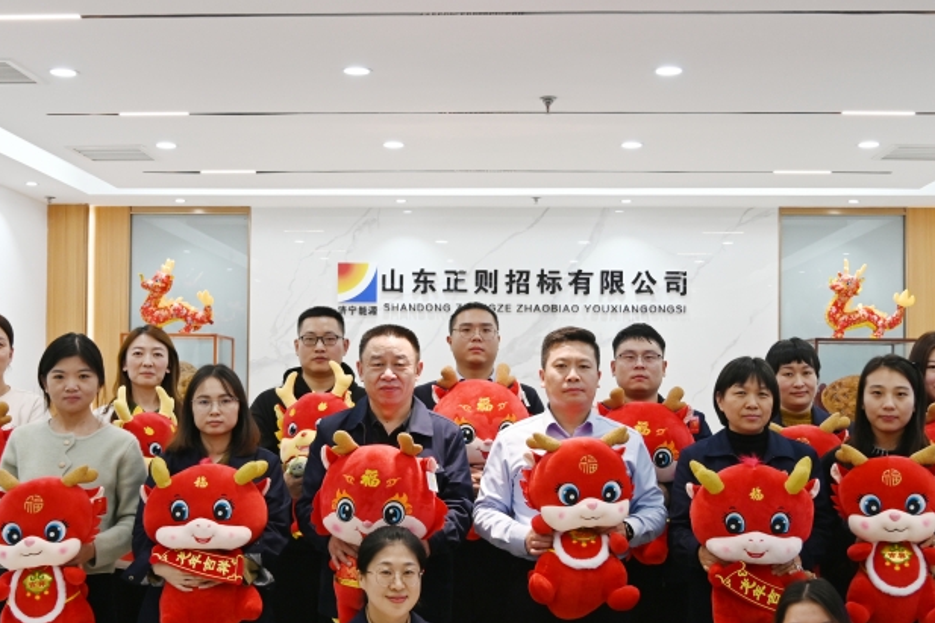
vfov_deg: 31.5
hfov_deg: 46.4
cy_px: 439
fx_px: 1090
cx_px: 511
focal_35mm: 42
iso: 450
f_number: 4
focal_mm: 24
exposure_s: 1/125
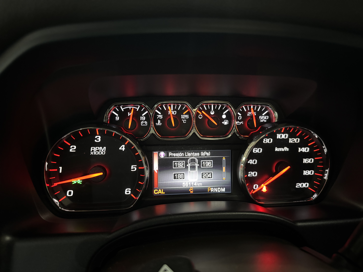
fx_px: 252
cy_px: 136
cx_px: 182
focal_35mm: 24
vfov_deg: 56.8
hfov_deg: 71.6
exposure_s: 1/24
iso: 1600
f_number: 1.78
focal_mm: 6.76
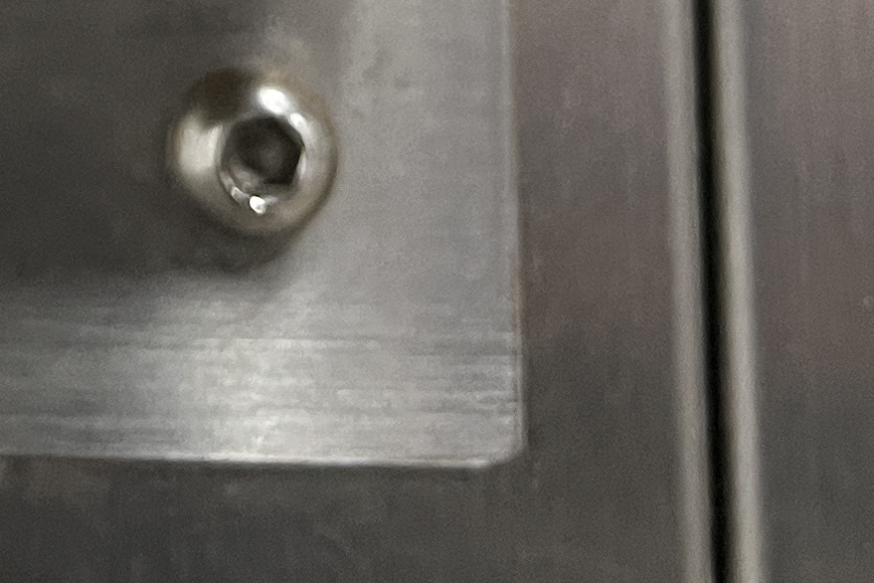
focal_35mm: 124
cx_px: -316
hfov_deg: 15.6
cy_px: -801
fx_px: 3010
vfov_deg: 9.8
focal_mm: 5.1
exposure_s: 1/60
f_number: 1.6
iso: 200
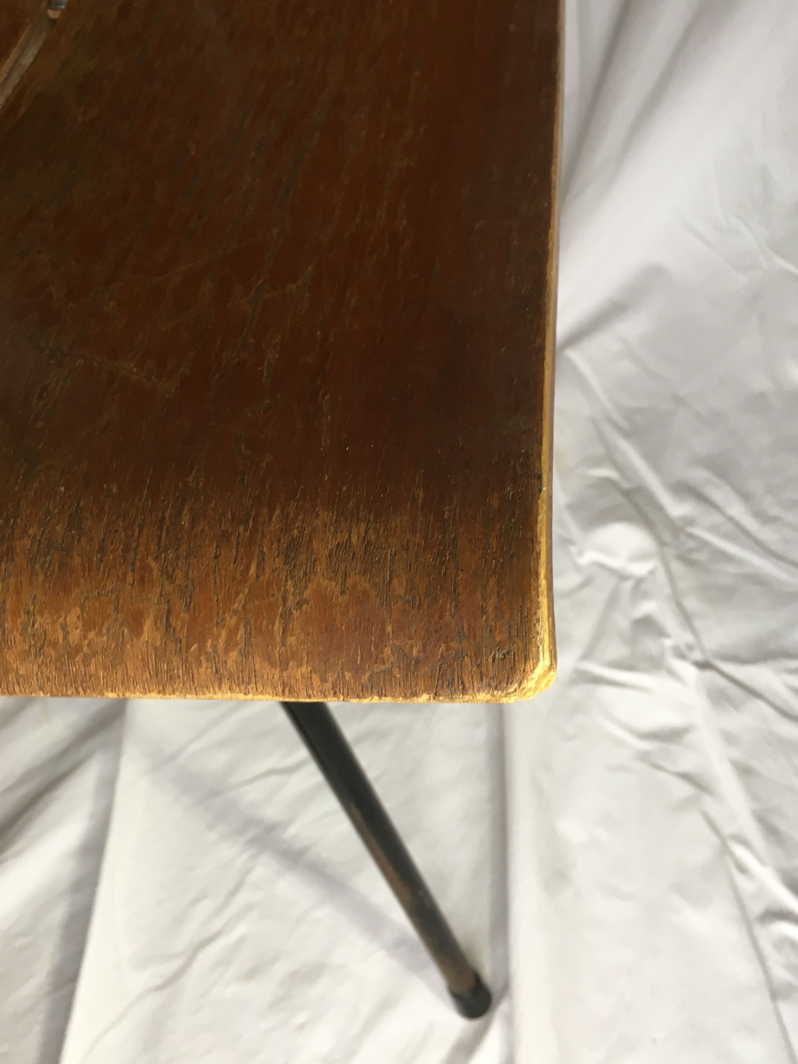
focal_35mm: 33
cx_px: 424
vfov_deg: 55.3
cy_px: 561
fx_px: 1014
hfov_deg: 42.9
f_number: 2.2
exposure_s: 1/33
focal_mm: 4.15
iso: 64
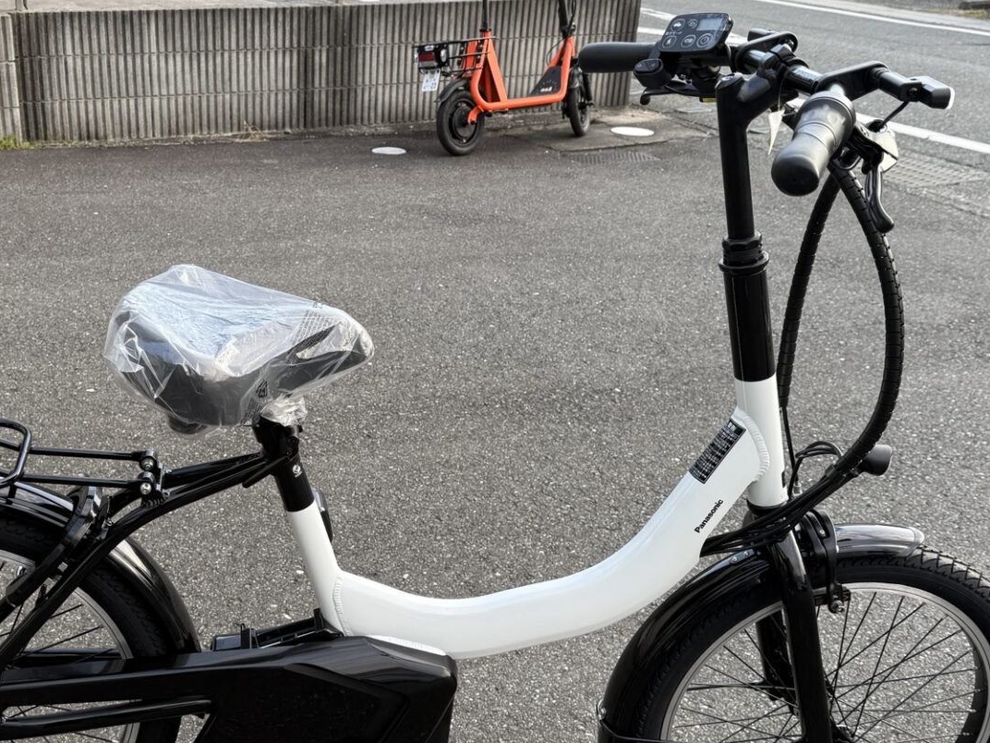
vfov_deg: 33.5
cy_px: 434
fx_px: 1230
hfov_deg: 43.4
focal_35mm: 43
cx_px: 352
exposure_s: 1/142
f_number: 1.78
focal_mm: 6.76
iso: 50
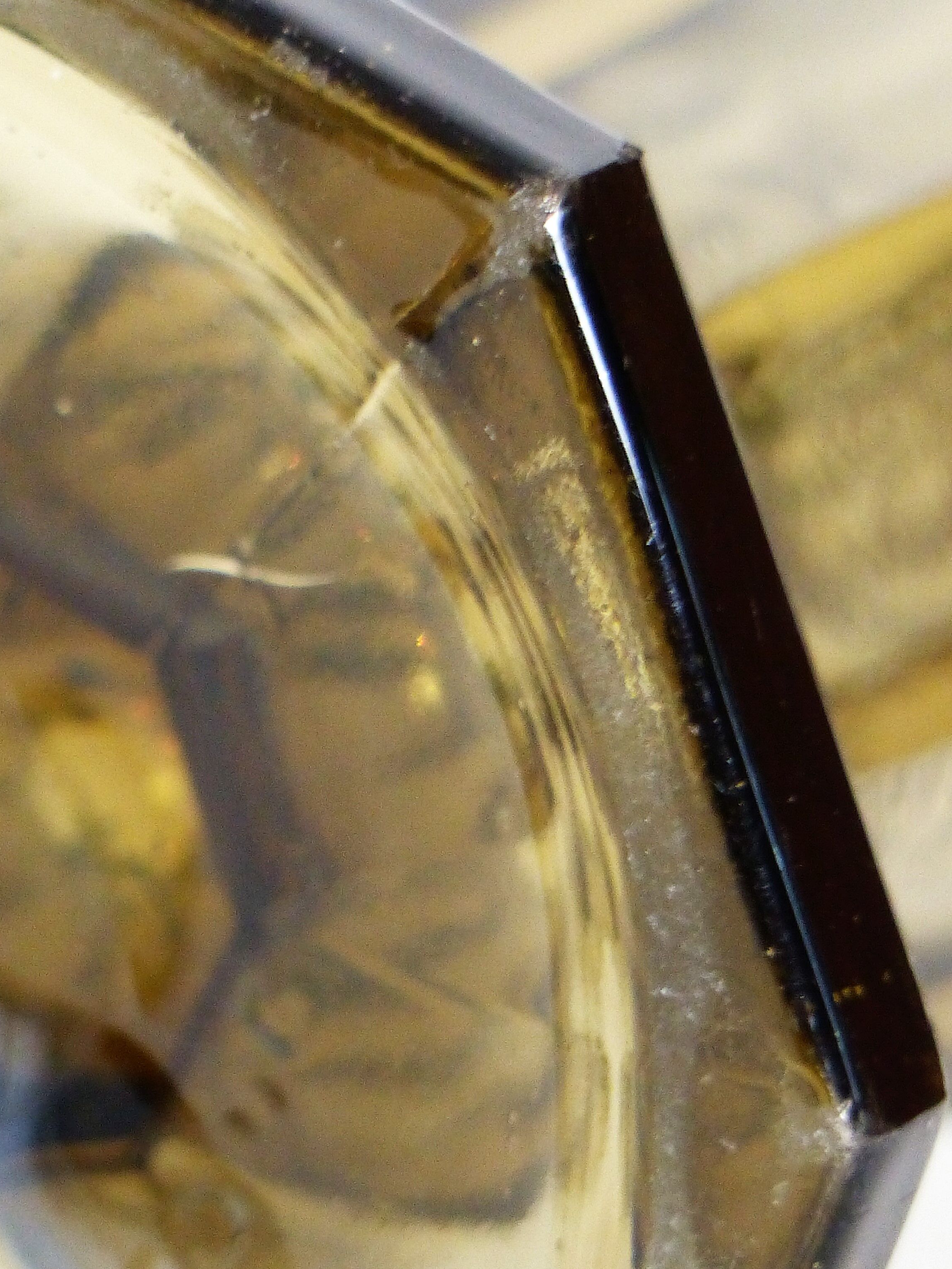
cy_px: 760
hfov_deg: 2.1
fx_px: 26106
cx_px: 430
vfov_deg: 2.8
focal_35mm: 712
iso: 400
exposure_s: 1/20
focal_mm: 88.7
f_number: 2.8
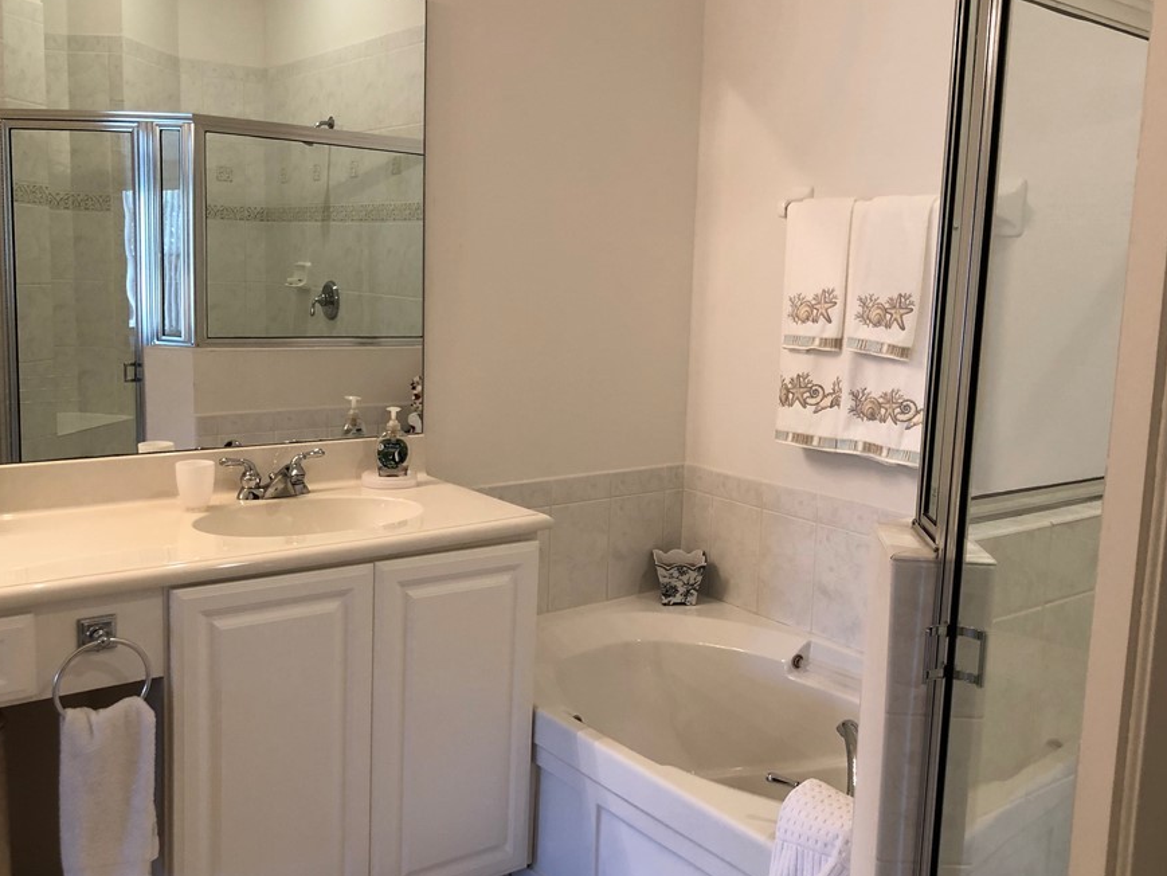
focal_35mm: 33
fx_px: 1113
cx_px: 653
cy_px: 433
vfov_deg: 43.0
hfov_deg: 55.2
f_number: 1.8
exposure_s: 1/30
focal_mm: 3.99
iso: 40
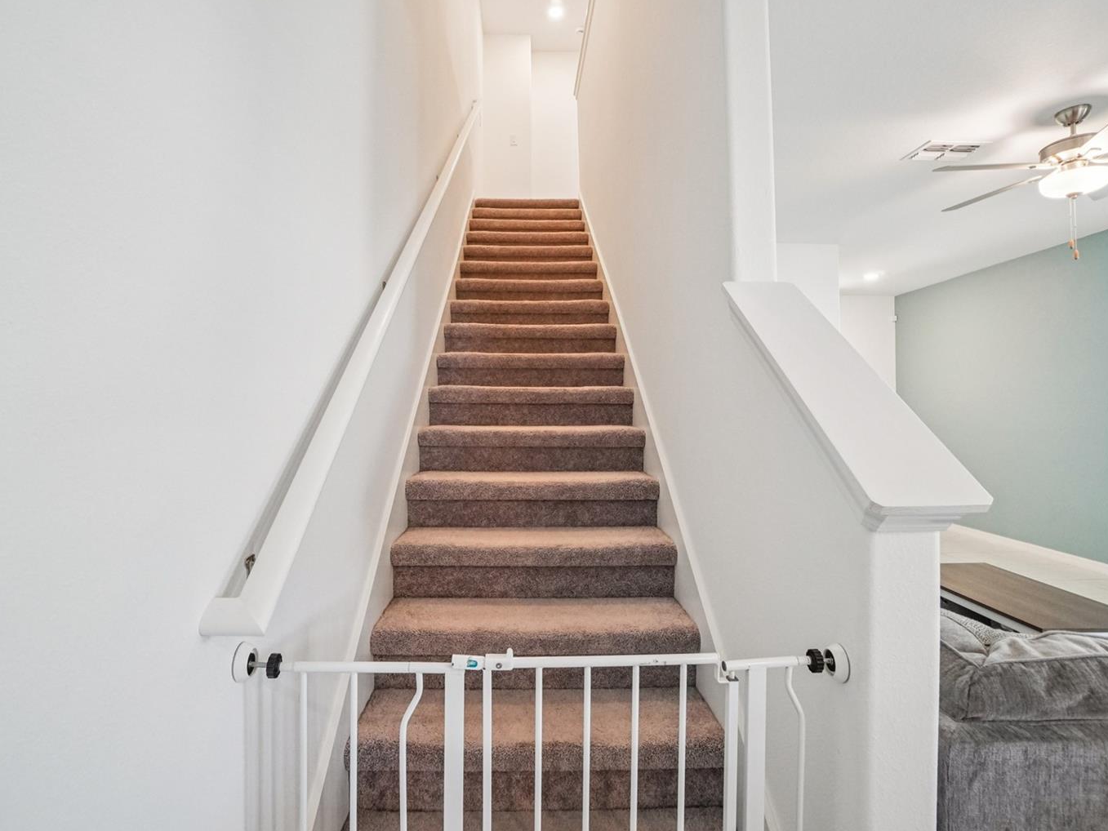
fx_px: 544
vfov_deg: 74.7
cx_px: 529
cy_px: 405
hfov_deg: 91.0
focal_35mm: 17
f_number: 8
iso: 1600
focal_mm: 10
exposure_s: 1/30
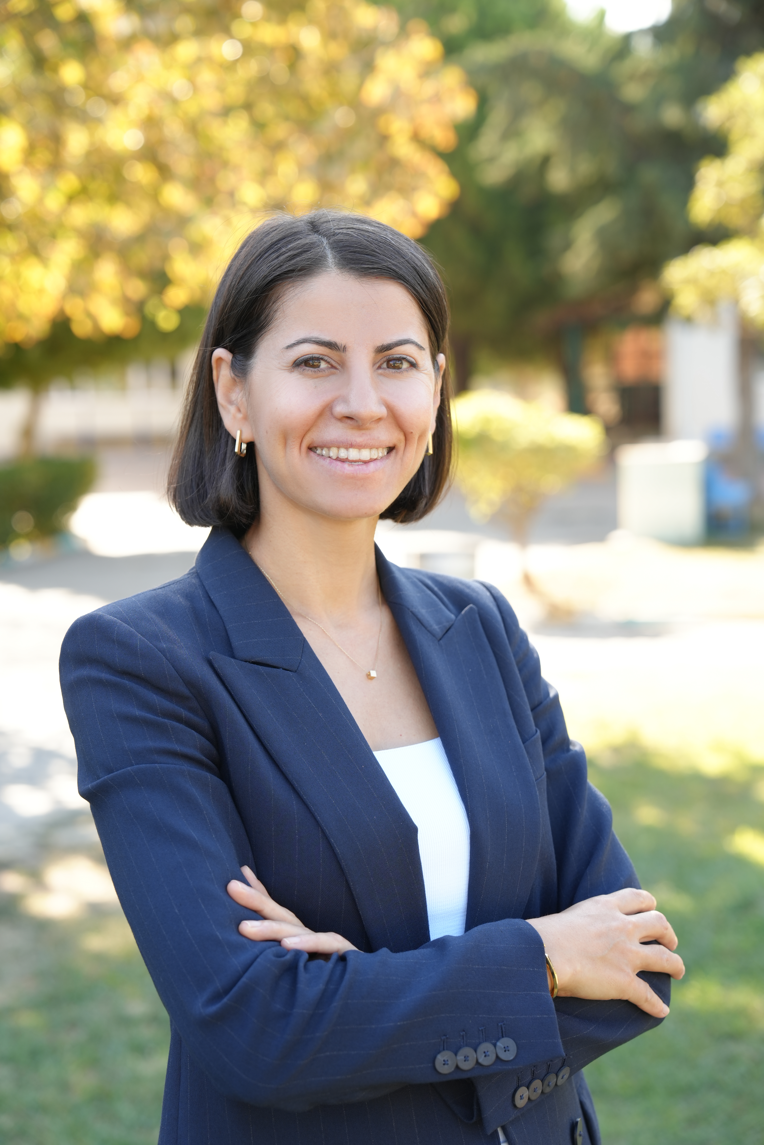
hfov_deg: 19.5
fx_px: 2228
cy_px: 572
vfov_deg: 28.8
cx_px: 382
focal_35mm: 70
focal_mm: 70
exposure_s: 1/125
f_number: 4
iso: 200
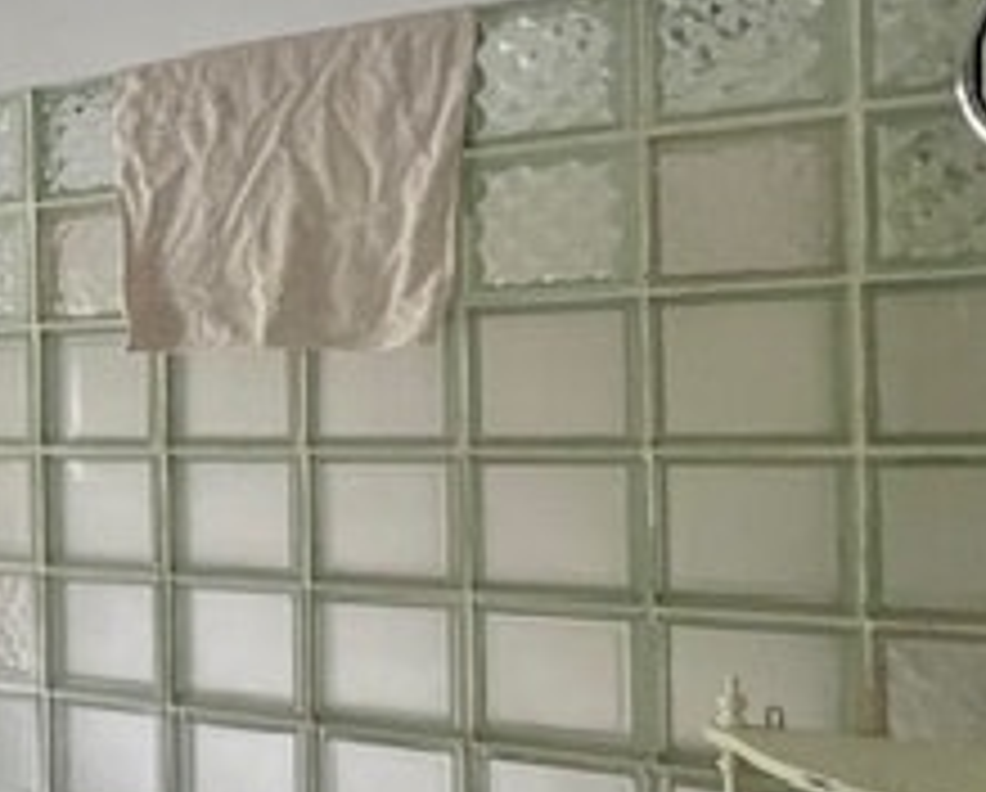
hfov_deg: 37.6
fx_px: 1082
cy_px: 418
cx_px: -185
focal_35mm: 37
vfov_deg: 40.2
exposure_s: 1/100
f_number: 1.8
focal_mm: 1.57
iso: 200
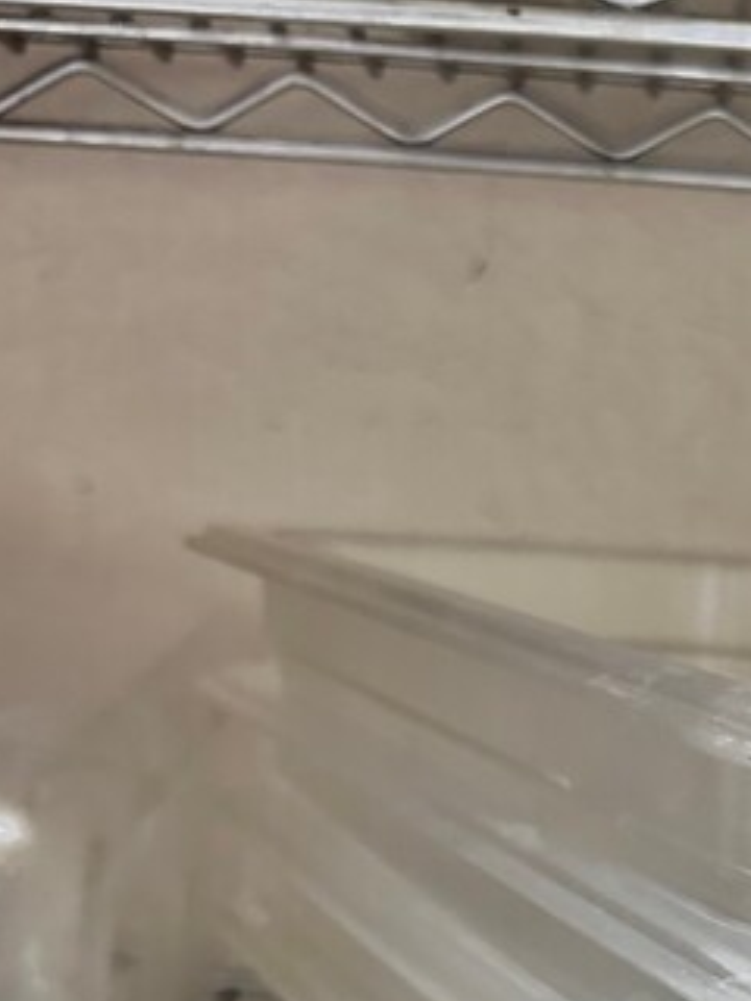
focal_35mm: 61
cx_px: 835
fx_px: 1765
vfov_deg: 28.4
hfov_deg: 22.6
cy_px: 1137
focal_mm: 6.86
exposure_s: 1/60
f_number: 1.78
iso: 500
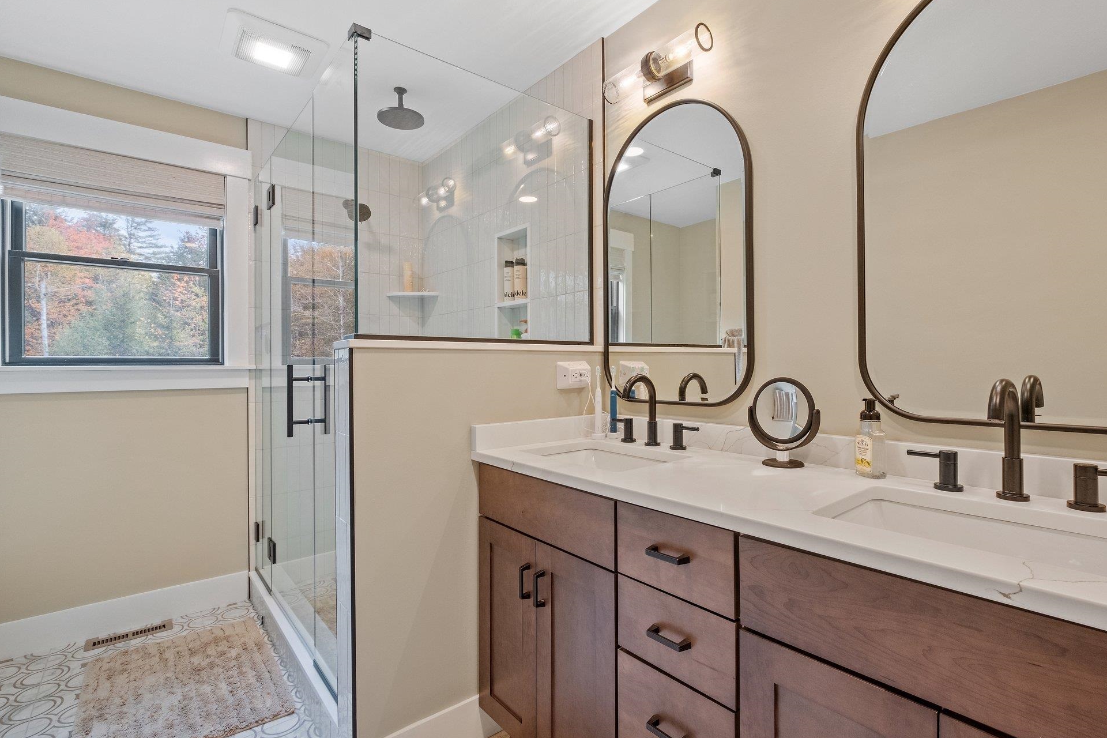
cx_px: 587
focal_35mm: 16
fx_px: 492
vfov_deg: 73.7
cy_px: 366
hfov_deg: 96.6
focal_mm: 10
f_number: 8
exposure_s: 1/5
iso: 500
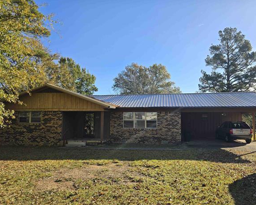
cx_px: 137
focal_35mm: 25
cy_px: 105
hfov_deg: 68.0
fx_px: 189
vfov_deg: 56.8
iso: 12
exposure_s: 1/532
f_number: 1.7
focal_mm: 6.3
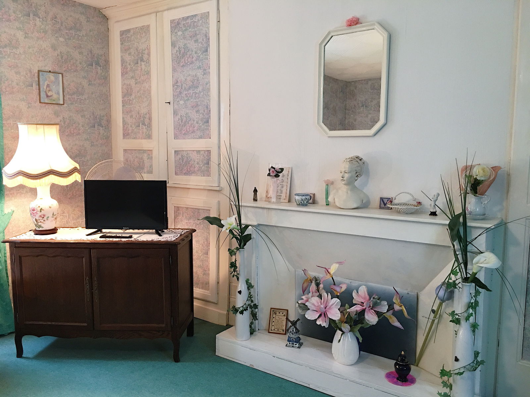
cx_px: 265
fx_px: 444
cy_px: 198
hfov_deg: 61.7
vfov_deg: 48.2
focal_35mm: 29
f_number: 2.2
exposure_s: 1/17
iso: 80
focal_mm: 4.15
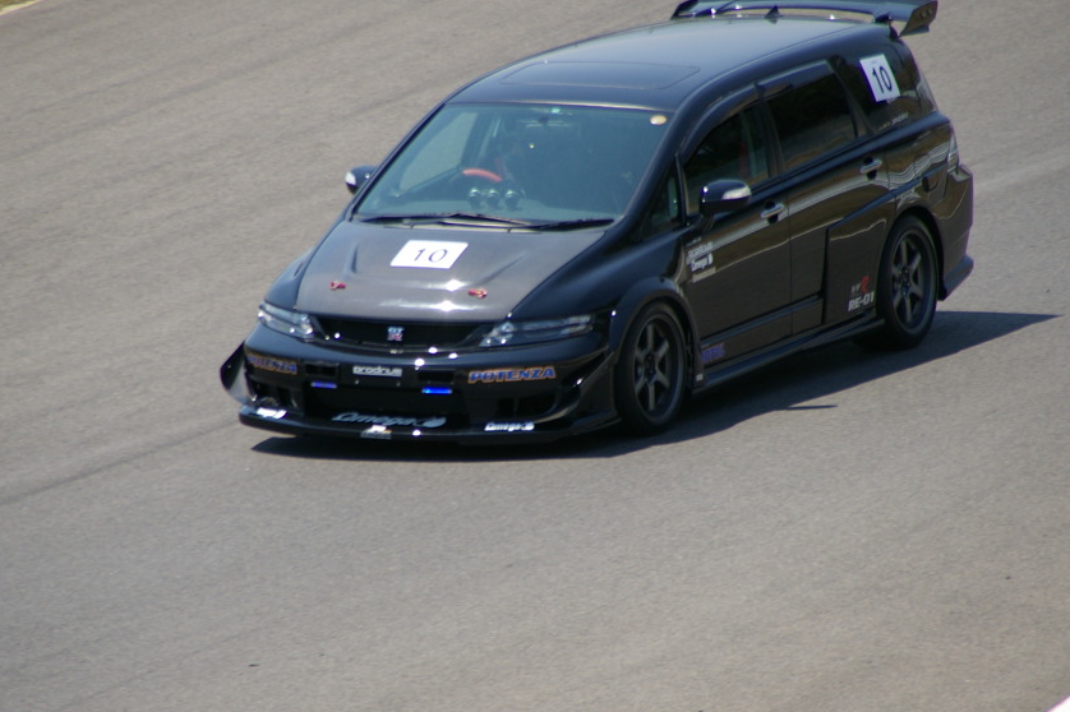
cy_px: 390
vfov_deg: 3.0
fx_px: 13607
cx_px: 497
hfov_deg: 4.5
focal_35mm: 458
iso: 200
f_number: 8
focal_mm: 250
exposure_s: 1/350
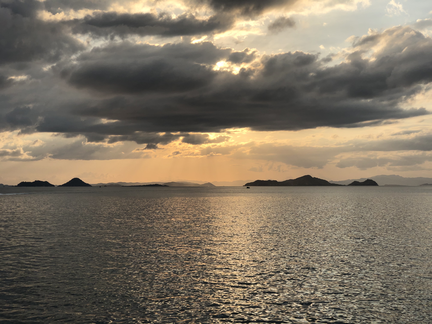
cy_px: 162
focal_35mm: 57
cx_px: 216
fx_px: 711
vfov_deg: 25.7
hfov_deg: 33.8
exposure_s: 1/1297
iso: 20
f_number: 2.8
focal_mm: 6.6
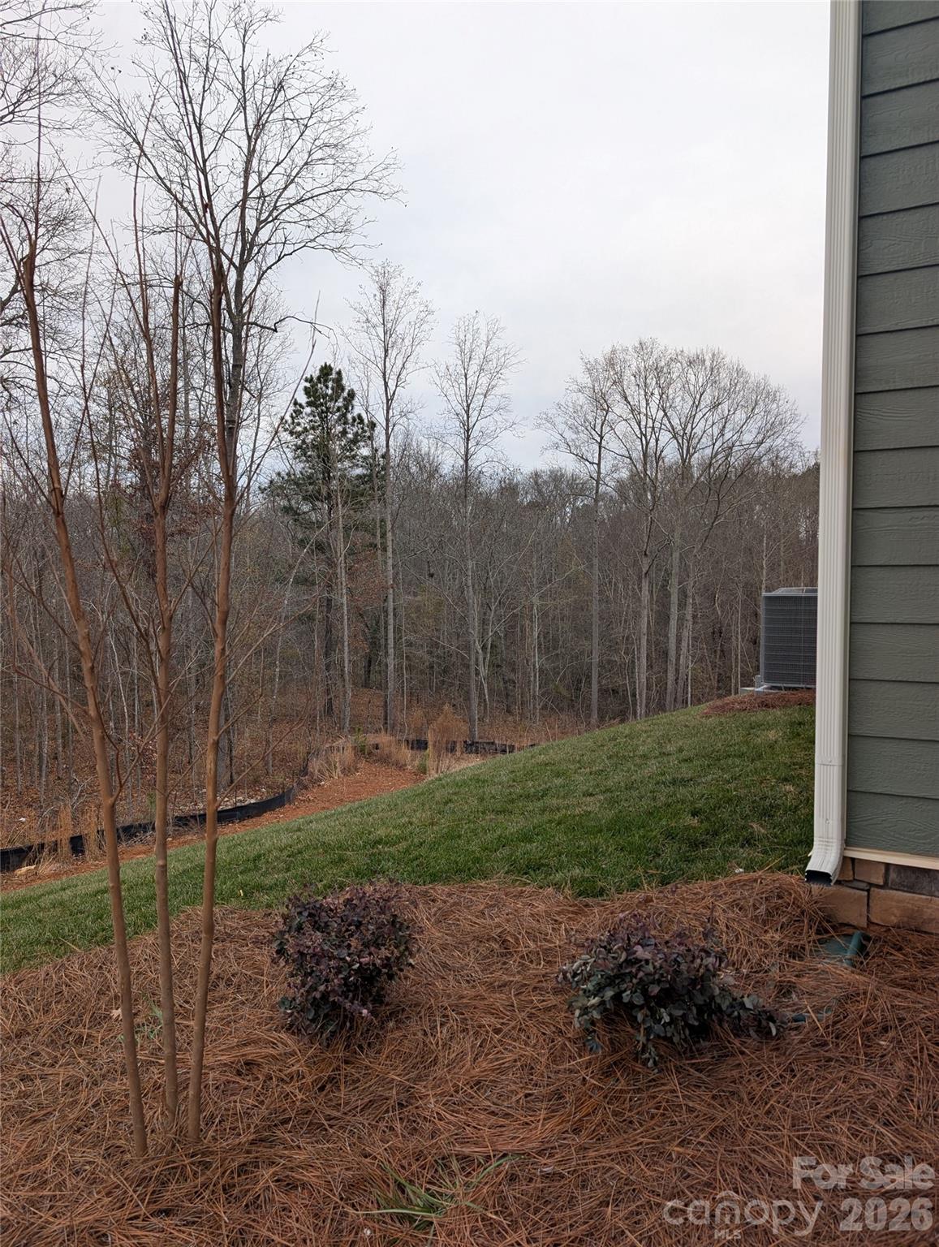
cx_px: 470
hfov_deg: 56.9
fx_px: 866
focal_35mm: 24
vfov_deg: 71.5
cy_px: 624
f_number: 1.68
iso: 22
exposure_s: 1/555
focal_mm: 6.9
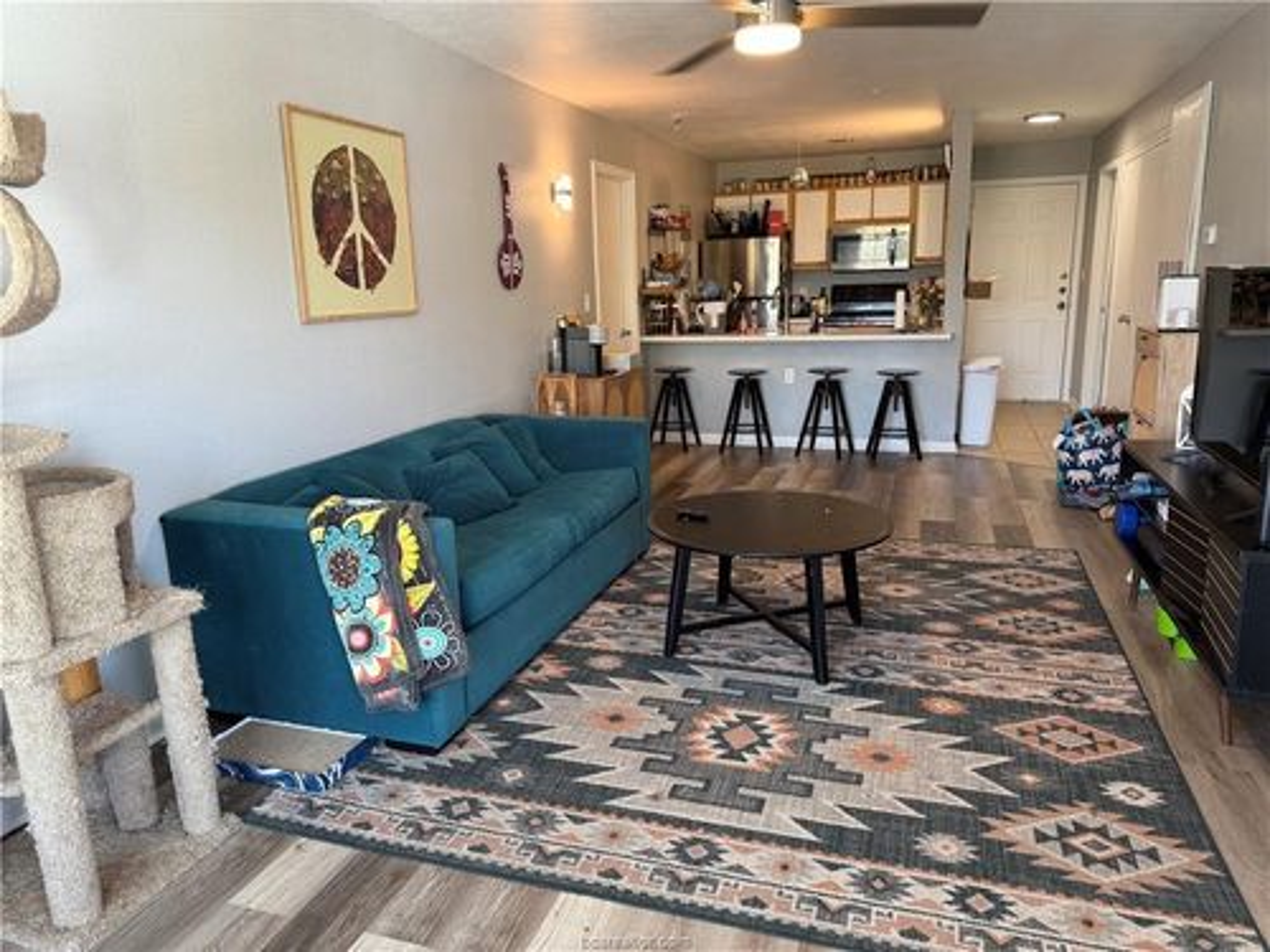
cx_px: 635
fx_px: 881
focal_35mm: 24
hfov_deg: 71.6
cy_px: 476
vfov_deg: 56.8
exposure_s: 1/60
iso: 160
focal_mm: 6.76
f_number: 1.78
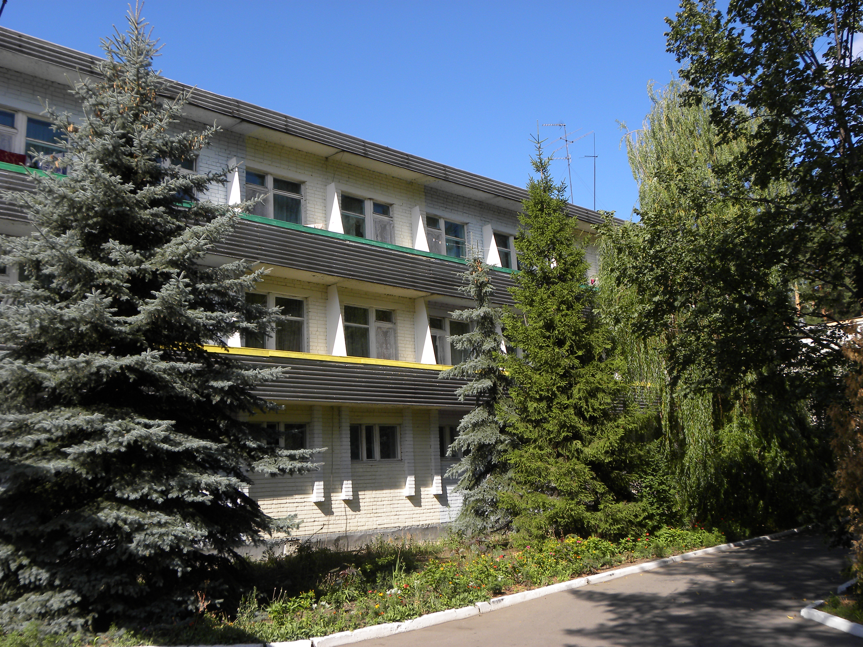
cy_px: 324
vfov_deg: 42.9
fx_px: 823
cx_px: 432
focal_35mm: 33
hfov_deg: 55.4
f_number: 5
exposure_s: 1/230
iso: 64
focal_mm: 5.9
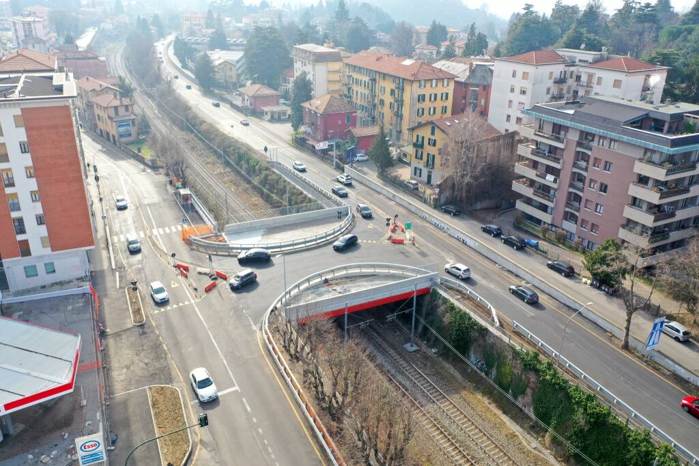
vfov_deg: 46.4
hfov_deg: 65.5
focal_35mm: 28
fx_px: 544
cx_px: 350
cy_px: 233
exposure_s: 1/500
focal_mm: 10.26
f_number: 2.8
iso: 100
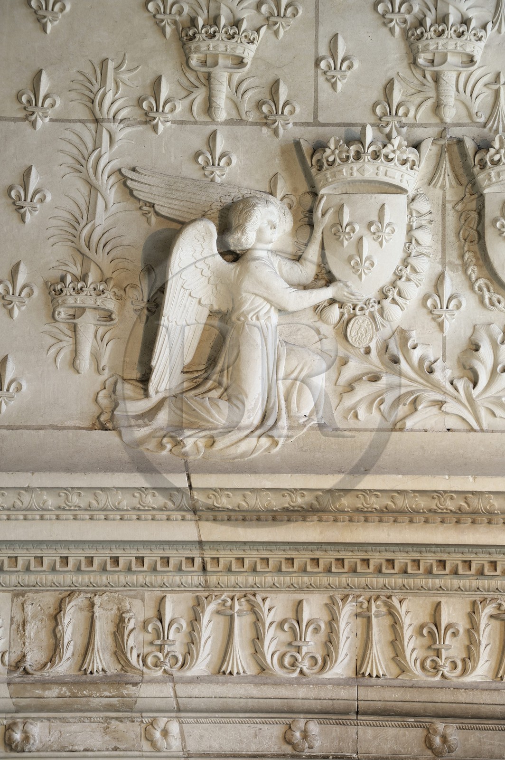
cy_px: 380
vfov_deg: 10.3
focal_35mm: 200
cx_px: 252
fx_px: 4215
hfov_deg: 6.9
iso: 200
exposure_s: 1/6
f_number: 8
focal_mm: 200
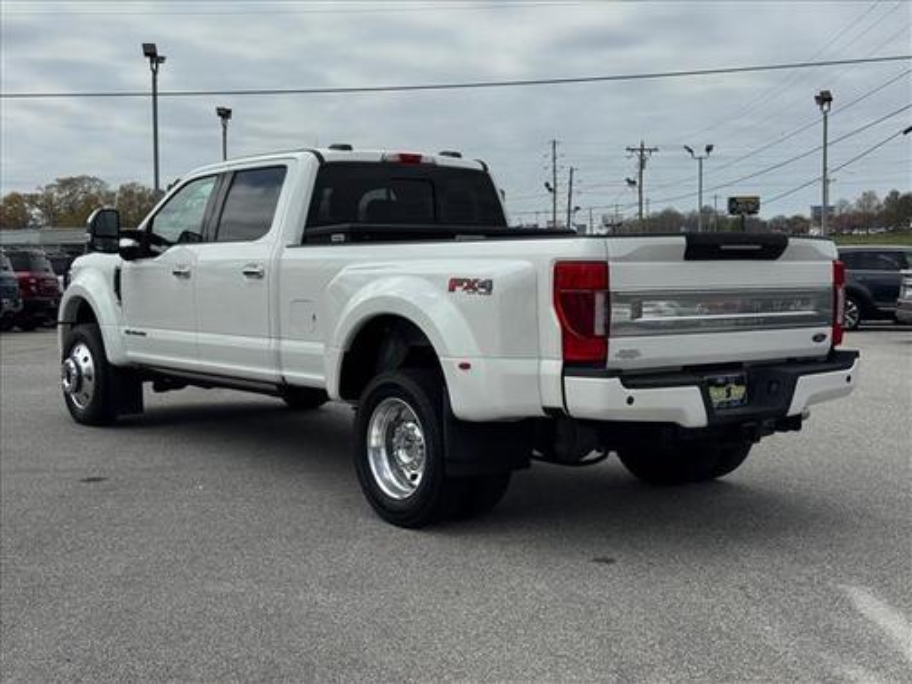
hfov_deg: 39.7
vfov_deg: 30.3
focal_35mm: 48
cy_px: 342
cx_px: 456
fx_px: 1265
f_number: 1.78
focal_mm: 6.76
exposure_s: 1/9009
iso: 64
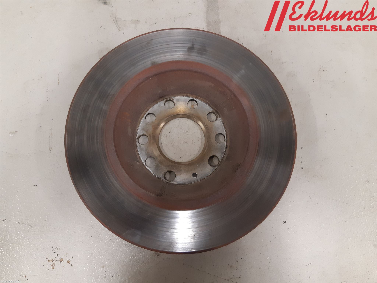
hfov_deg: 67.3
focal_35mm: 26
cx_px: 188
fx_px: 283
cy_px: 142
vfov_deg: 53.1
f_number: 1.7
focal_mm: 3.93
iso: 200
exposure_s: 1/50
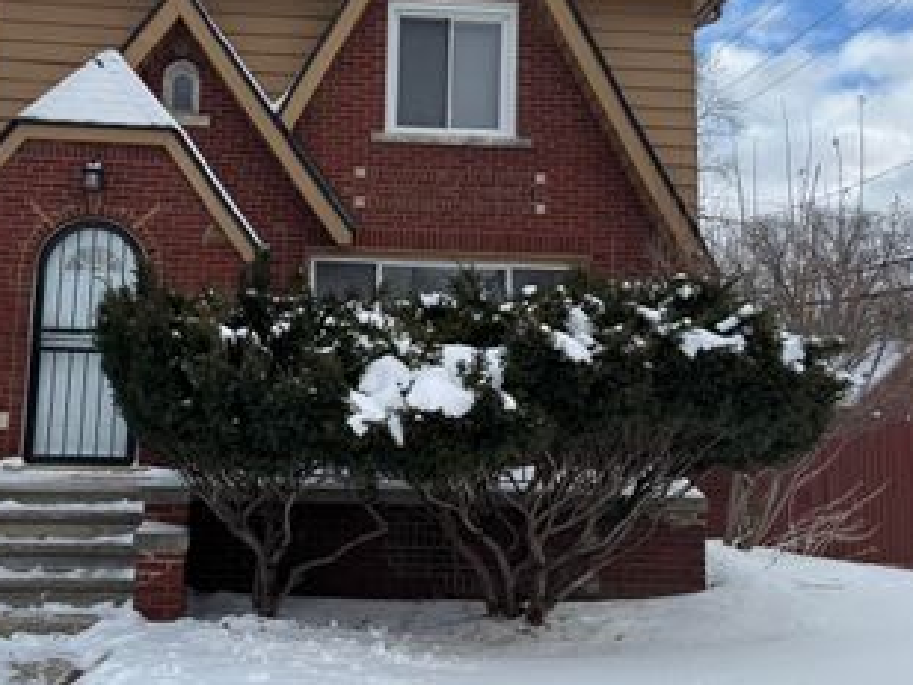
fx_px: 1029
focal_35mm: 39
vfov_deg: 36.8
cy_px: 295
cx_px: 323
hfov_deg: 47.3
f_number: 1.78
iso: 80
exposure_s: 1/4049
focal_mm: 6.76
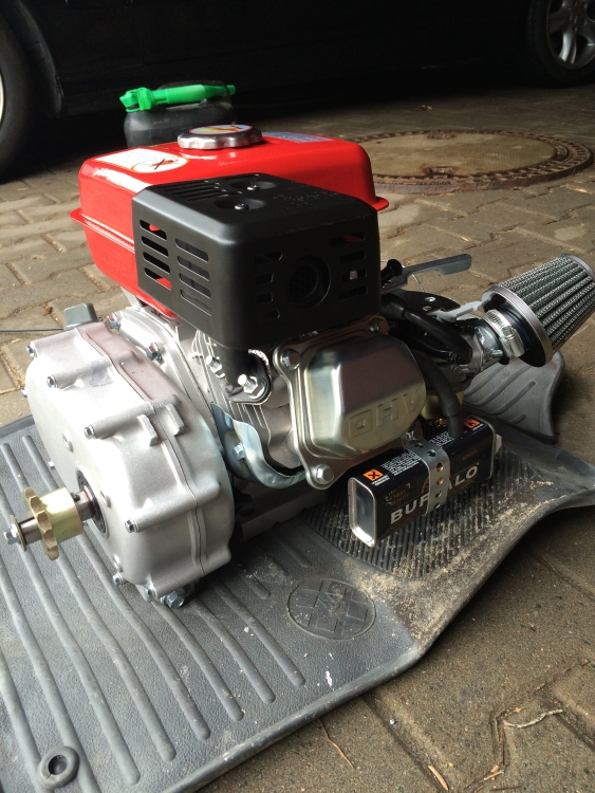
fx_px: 664
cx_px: 298
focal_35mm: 29
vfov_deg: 61.6
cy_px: 396
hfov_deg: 48.3
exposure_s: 1/100
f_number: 2.2
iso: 50
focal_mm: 4.15
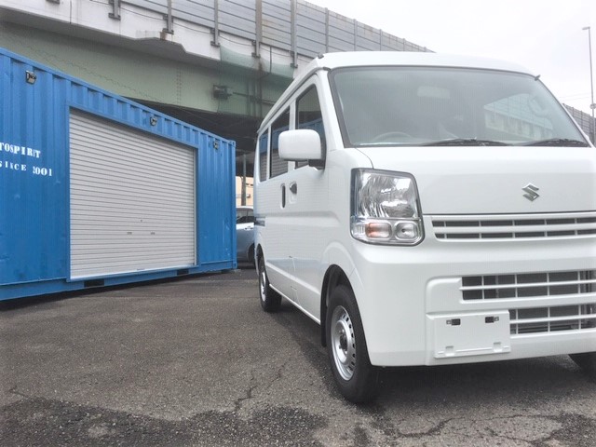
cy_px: 224
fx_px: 499
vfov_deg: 48.2
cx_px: 298
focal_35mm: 29
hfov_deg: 61.7
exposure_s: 1/1603
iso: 25
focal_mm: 4.15
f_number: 2.2
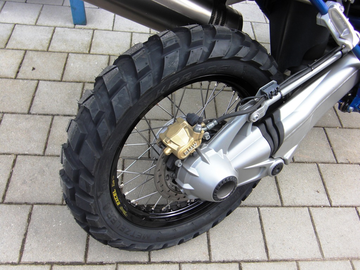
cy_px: 135
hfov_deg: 55.4
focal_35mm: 33
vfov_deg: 42.9
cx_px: 180
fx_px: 343
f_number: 2.7
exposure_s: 1/100
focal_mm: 5.8
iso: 50
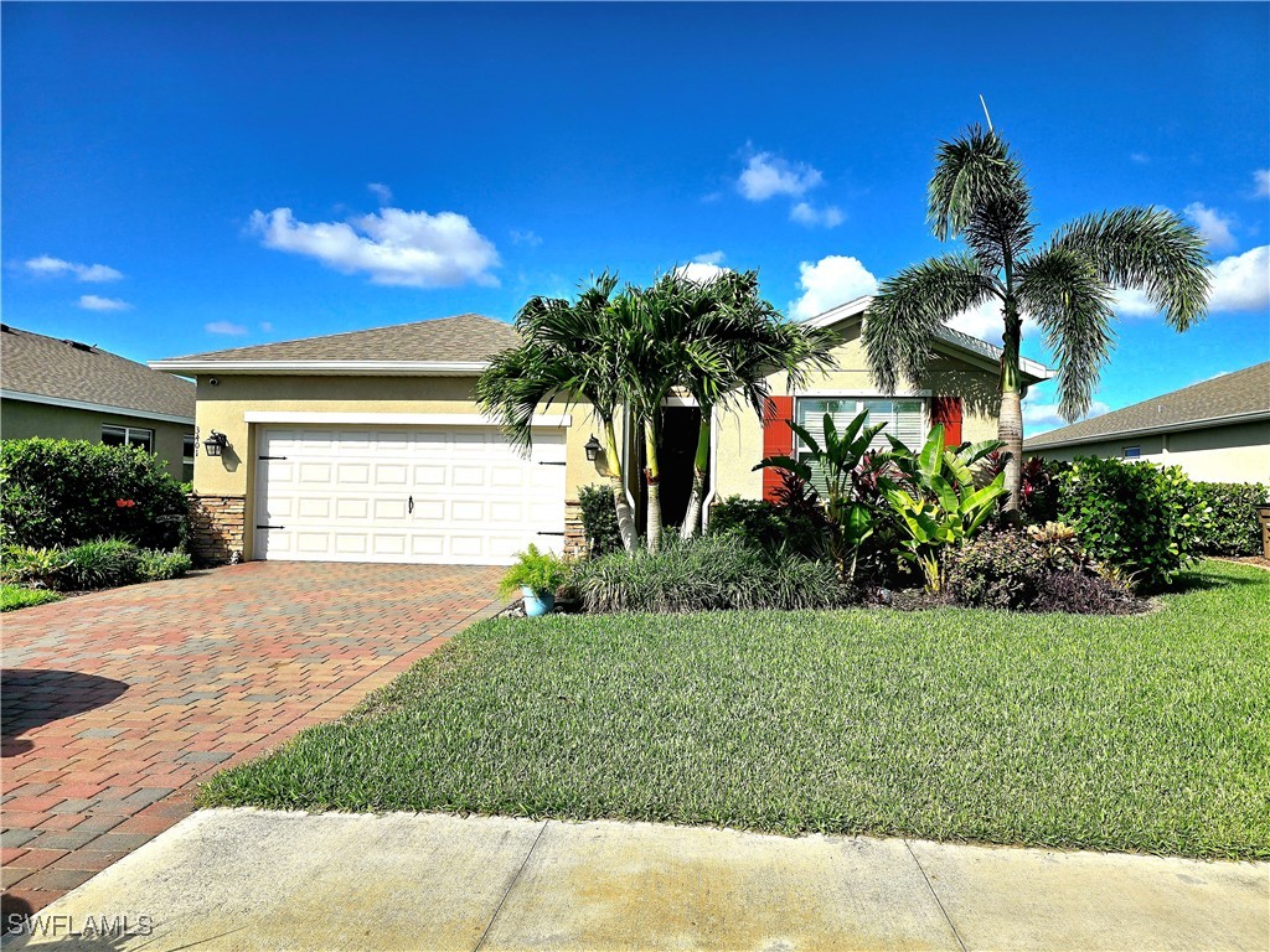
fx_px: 844
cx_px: 635
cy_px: 476
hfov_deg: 73.9
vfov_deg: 58.9
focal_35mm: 23
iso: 12
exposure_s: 1/1429
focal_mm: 6.3
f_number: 1.7
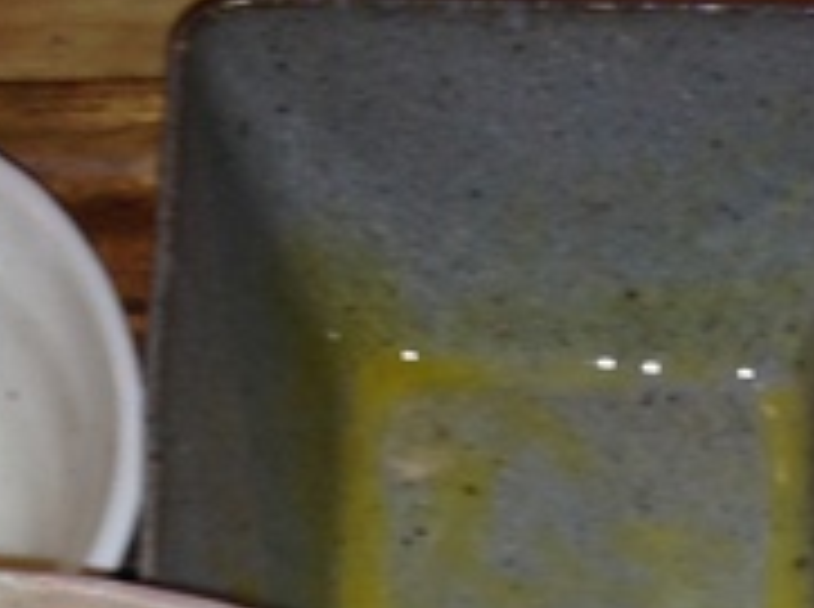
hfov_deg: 12.7
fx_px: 3638
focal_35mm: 155
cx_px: 652
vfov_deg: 8.9
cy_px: 1315
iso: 50
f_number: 2.4
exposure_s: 1/31
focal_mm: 4.28
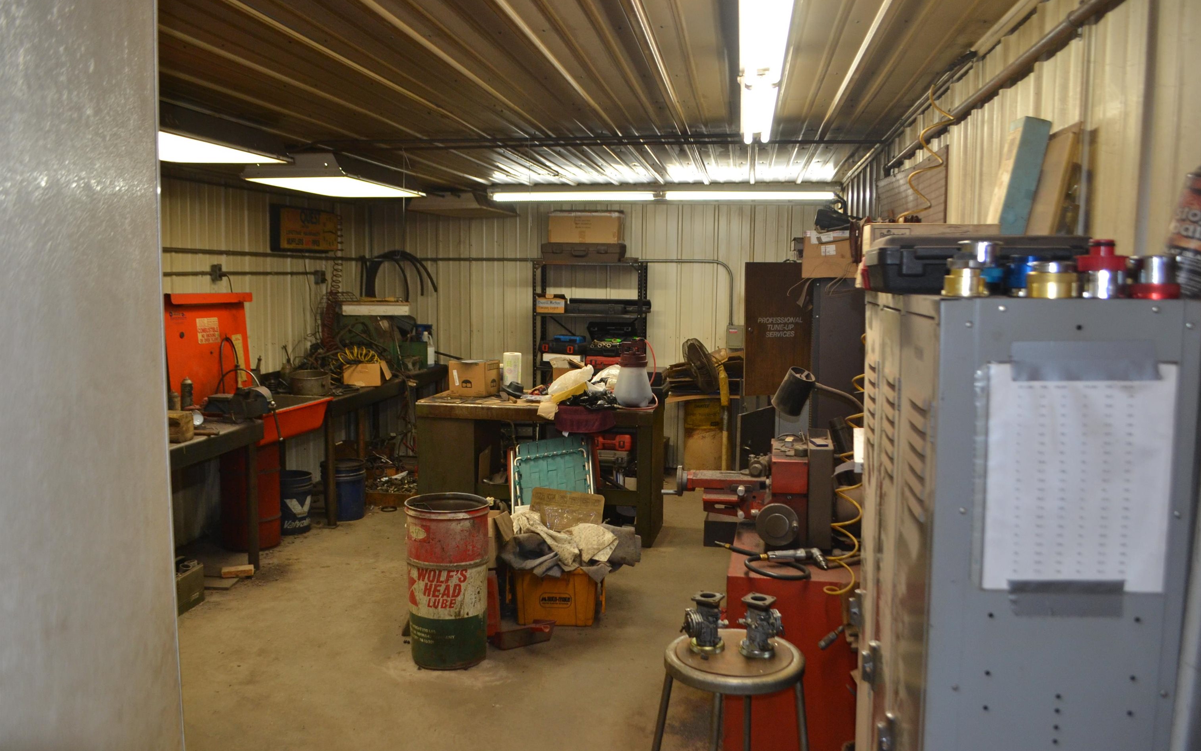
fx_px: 916
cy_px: 367
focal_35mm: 28
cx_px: 610
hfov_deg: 66.5
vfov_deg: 44.5
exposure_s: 1/60
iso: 640
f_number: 3.5
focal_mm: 18
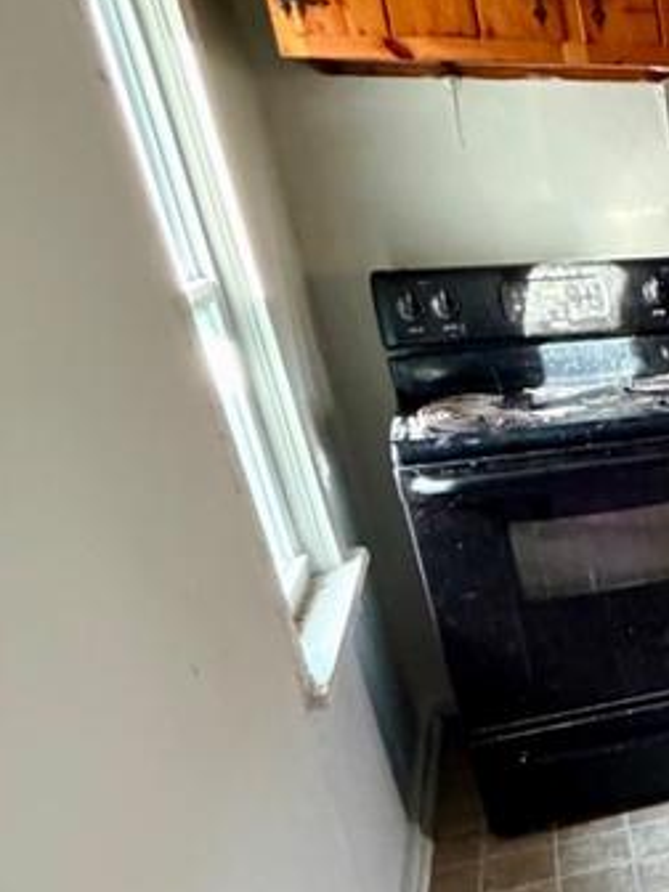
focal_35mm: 45
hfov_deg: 23.6
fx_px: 1160
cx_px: 1070
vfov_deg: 41.0
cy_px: 653
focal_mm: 2.22
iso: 640
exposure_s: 1/60
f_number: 2.2
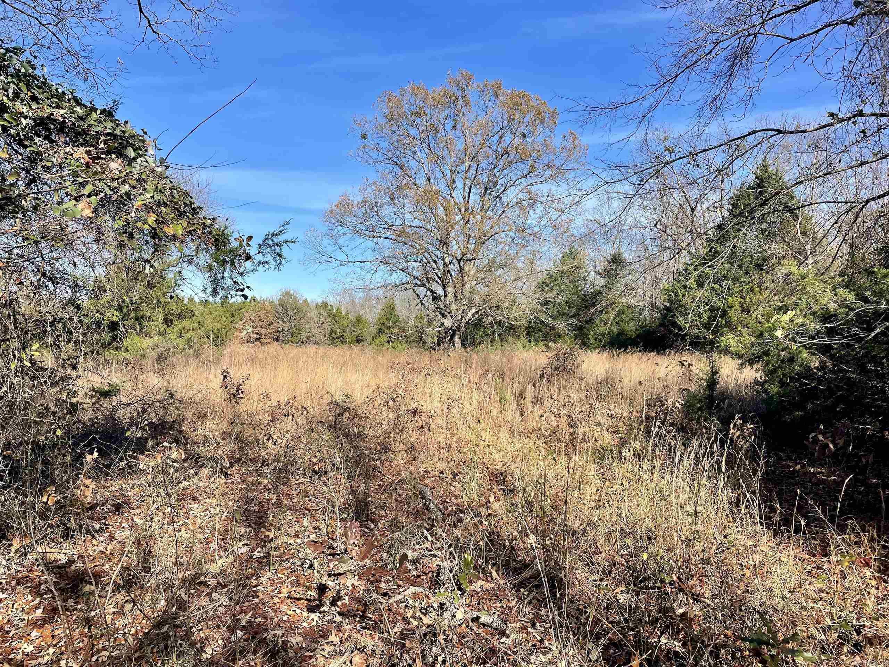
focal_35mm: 26
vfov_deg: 53.1
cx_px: 444
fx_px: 668
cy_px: 334
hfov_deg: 67.3
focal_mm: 4.2
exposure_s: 1/2053
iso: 32
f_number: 1.6
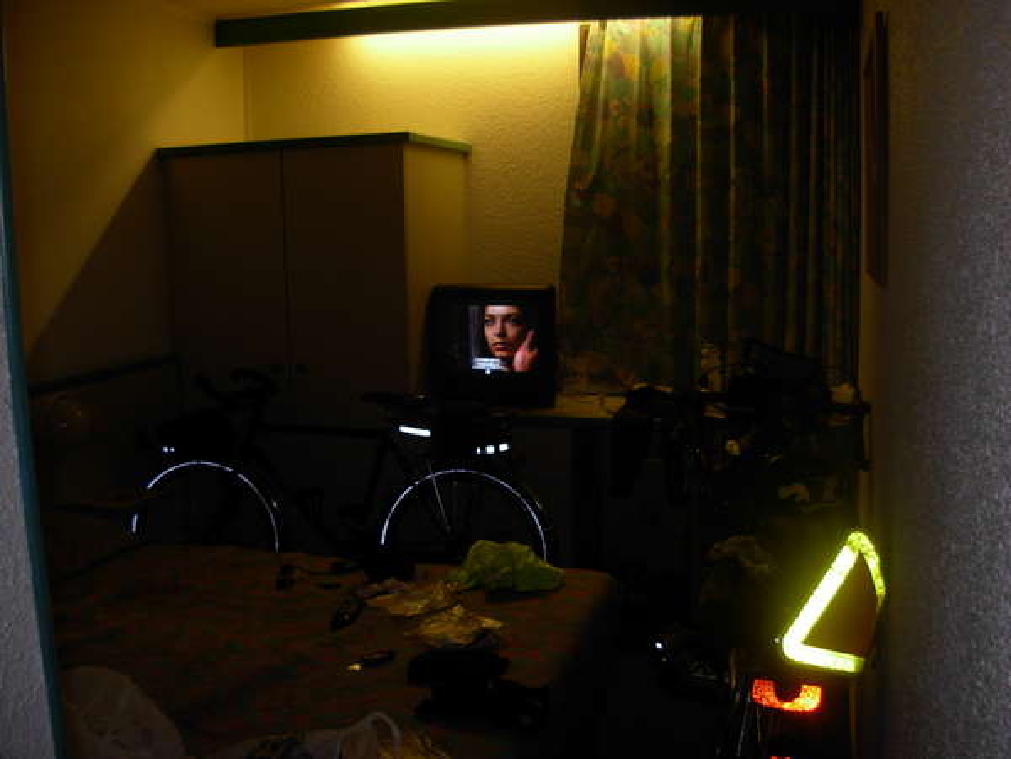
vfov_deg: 37.7
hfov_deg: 49.0
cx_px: 506
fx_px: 1110
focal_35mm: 38
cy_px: 380
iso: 79
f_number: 2.9
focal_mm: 6.3
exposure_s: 1/32
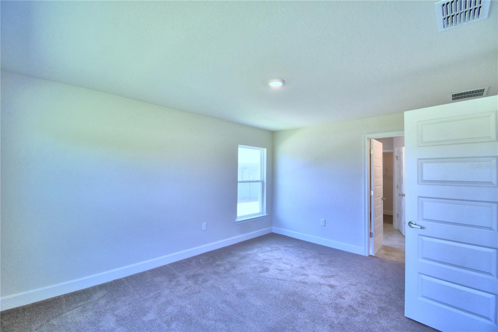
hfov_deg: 100.4
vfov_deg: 77.3
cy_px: 166
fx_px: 207
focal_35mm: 15
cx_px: 249
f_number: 4.5
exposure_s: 1/125
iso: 220
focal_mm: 10
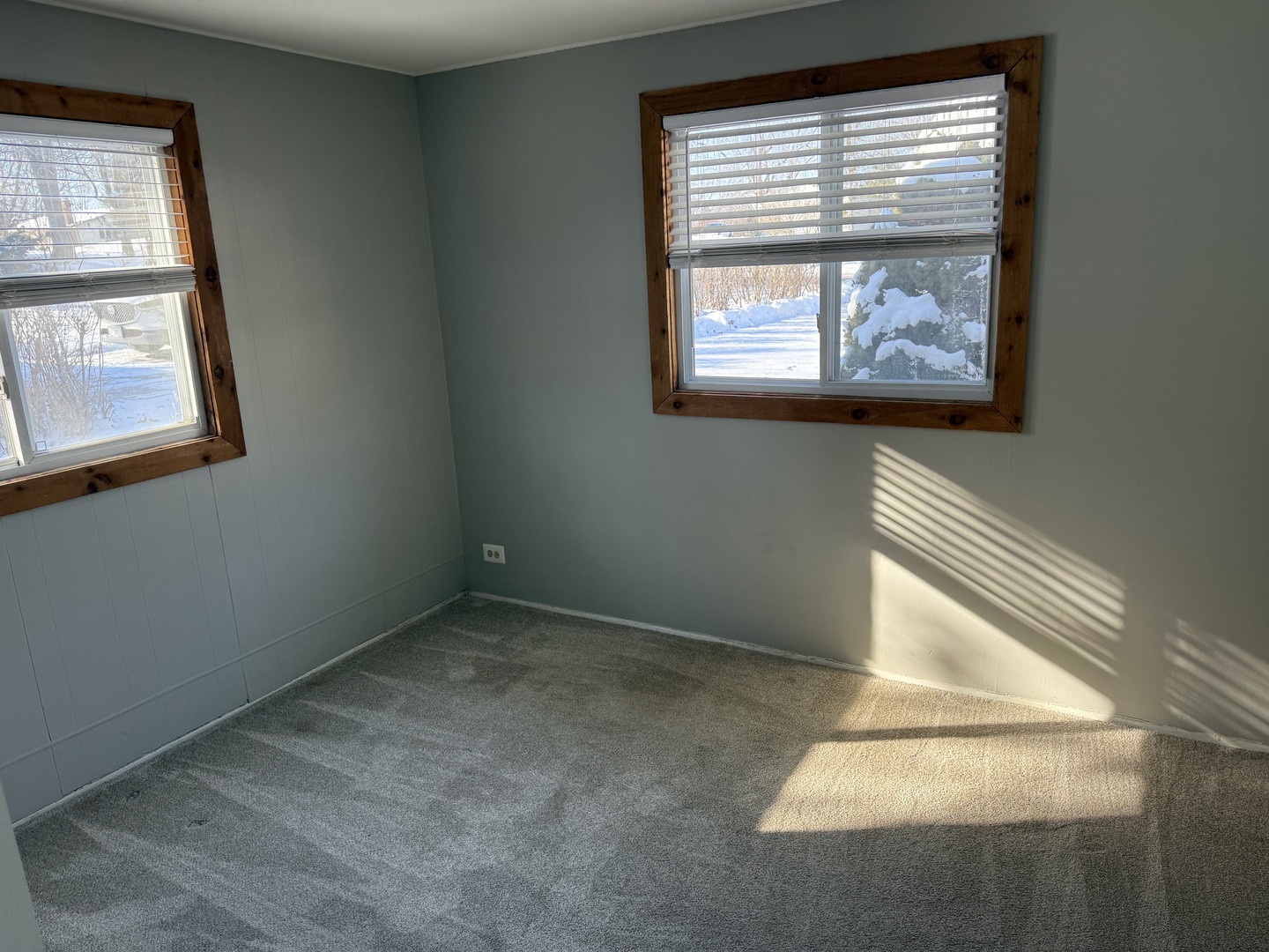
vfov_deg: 56.8
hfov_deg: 71.6
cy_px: 476
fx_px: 880
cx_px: 634
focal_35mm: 24
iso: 100
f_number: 1.78
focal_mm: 6.76
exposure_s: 1/319
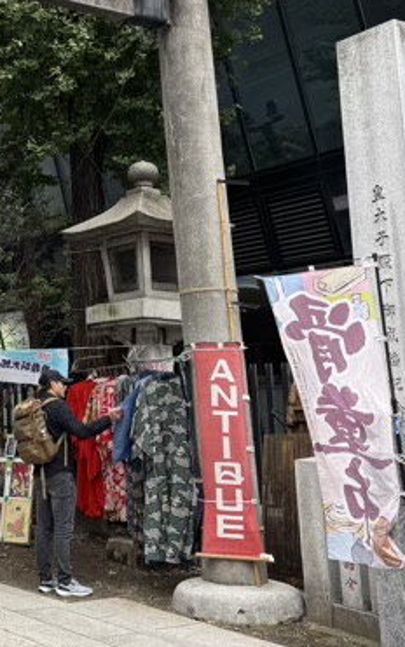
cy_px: 228
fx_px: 918
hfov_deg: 23.2
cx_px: -51
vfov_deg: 38.5
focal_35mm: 52
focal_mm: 5.96
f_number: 1.6
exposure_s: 1/297
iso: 50
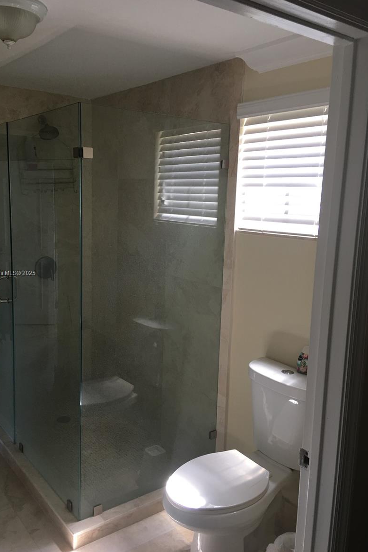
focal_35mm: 31
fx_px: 476
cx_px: 162
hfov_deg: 42.2
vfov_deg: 60.3
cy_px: 274
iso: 40
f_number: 2.2
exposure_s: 1/15
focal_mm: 4.15
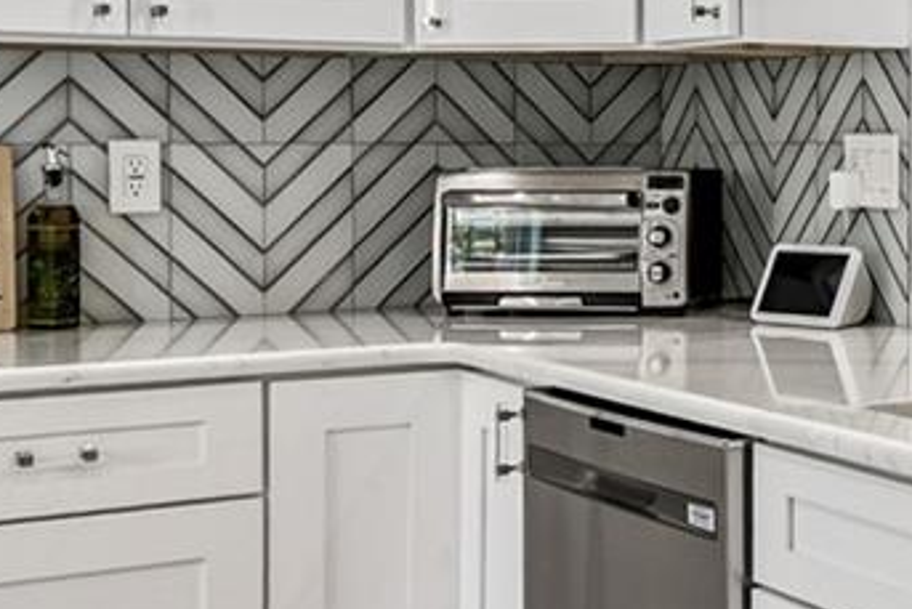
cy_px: 128
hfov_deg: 26.7
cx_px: 981
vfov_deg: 19.3
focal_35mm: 70
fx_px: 1774
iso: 100
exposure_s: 1/8
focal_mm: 10
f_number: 7.1
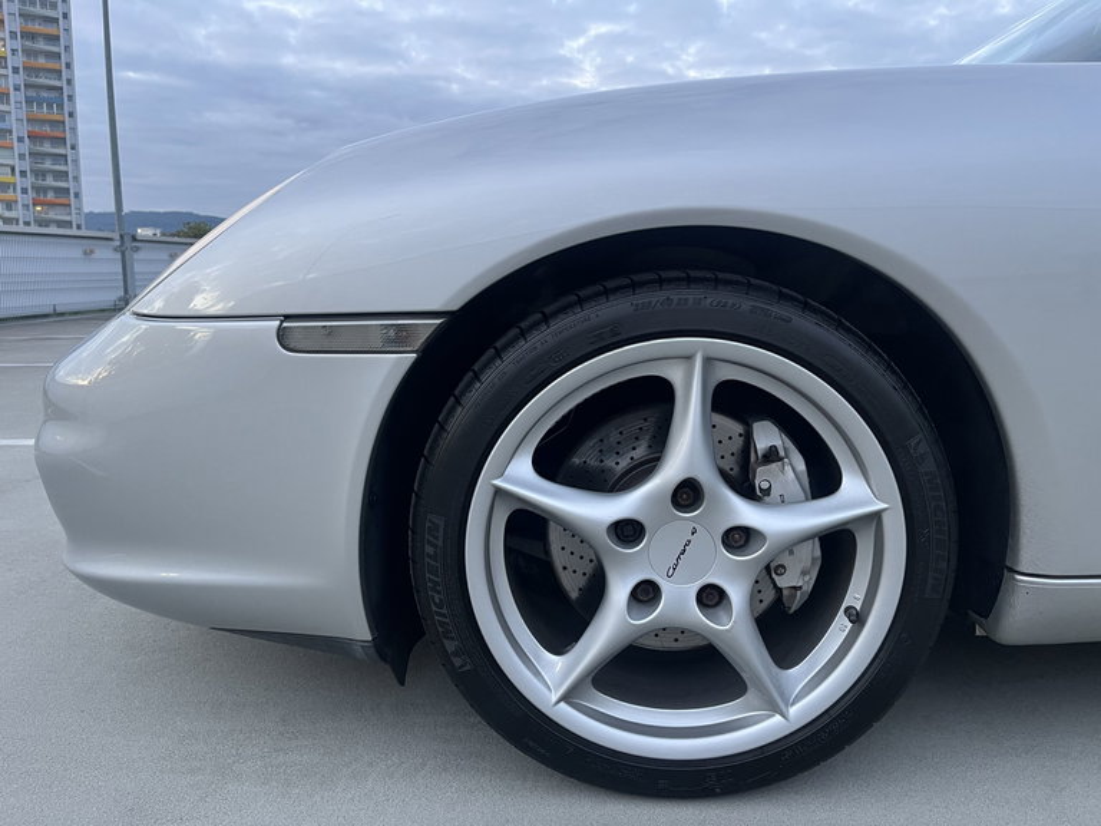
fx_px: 827
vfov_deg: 53.1
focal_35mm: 26
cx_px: 550
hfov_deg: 67.3
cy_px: 413
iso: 125
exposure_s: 1/75
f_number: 1.6
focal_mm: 5.1
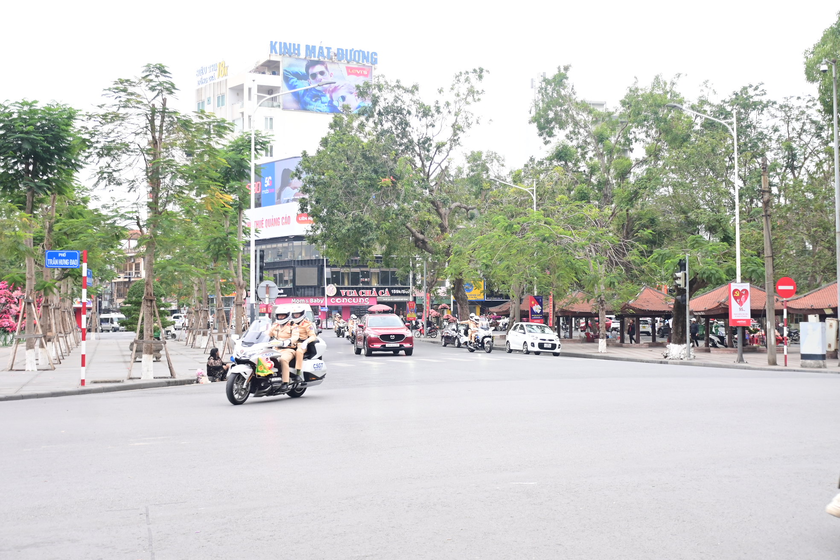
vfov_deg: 29.9
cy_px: 280
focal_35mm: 45
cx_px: 420
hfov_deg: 43.6
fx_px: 1050
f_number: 4
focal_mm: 30
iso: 200
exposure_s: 1/200
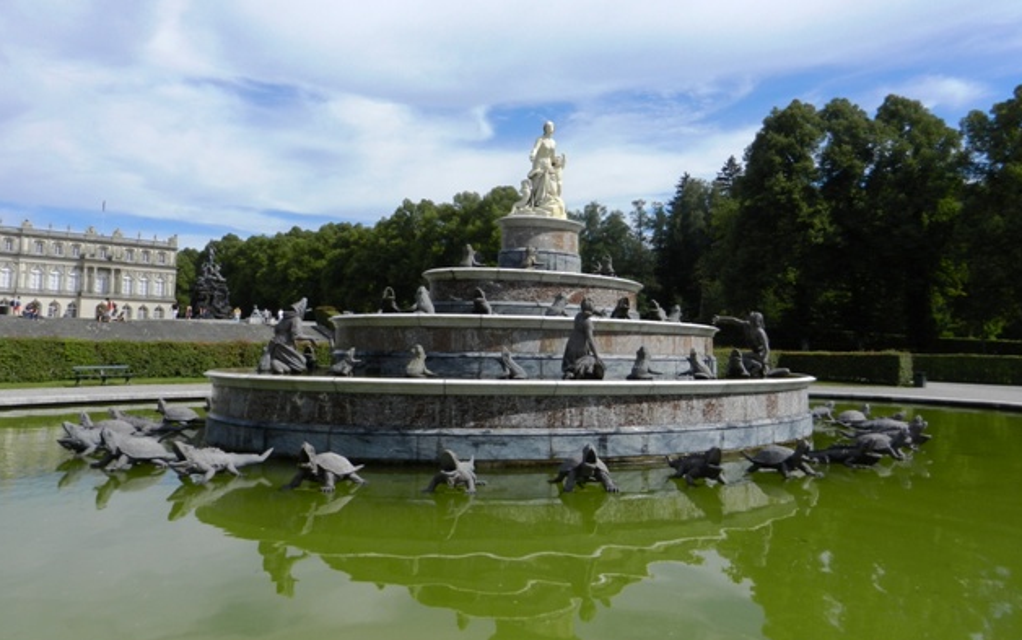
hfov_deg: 68.4
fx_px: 752
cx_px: 511
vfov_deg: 45.9
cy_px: 274
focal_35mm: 27
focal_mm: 4.5
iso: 160
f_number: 3.5
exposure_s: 1/2000
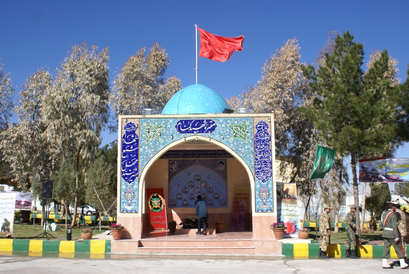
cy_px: 137
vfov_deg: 34.3
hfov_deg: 49.5
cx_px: 204
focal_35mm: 39
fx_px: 444
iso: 100
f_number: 9
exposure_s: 1/250
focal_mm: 26
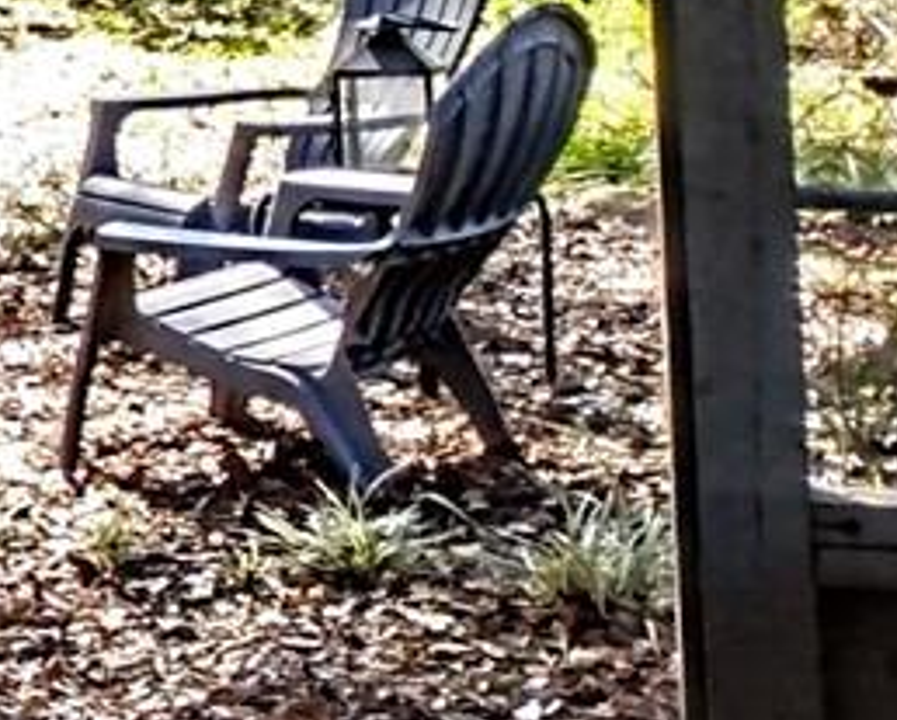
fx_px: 3216
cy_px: -240
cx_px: -1815
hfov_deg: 10.7
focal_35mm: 121
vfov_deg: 12.3
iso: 128
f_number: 2
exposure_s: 1/120
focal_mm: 3.54
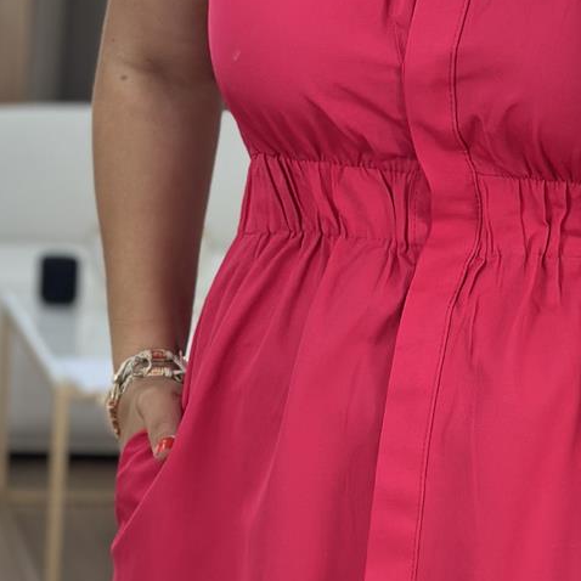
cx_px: 455
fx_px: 2696
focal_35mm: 142
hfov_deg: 12.3
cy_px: 433
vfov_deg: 12.3
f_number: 1.78
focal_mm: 6.86
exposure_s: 1/141
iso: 80
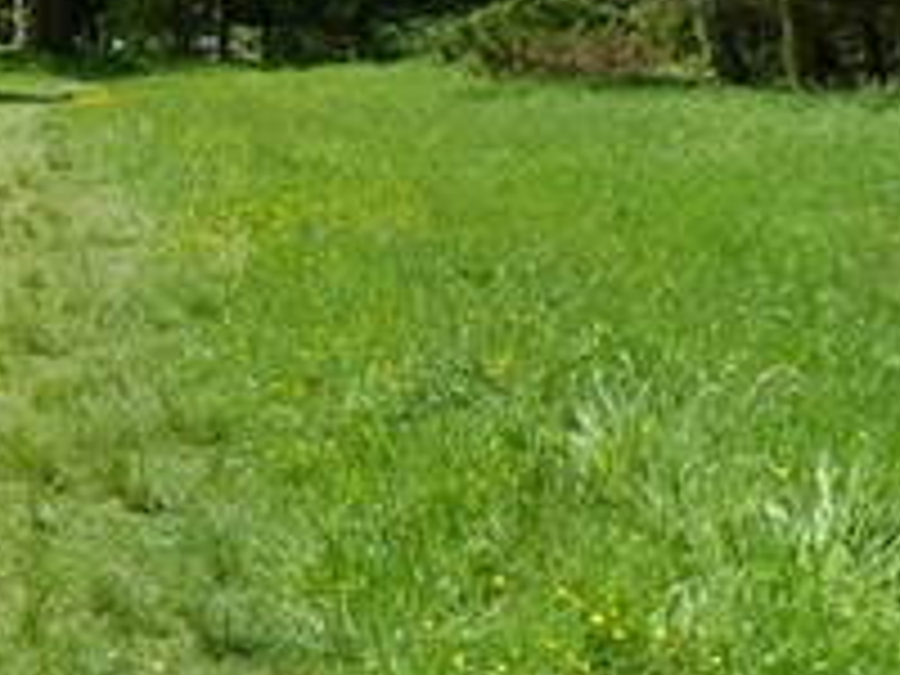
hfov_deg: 22.0
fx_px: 1950
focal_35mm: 75
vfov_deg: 18.3
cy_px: -212
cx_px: -414
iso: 80
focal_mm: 4.5
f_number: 4.5
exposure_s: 1/250
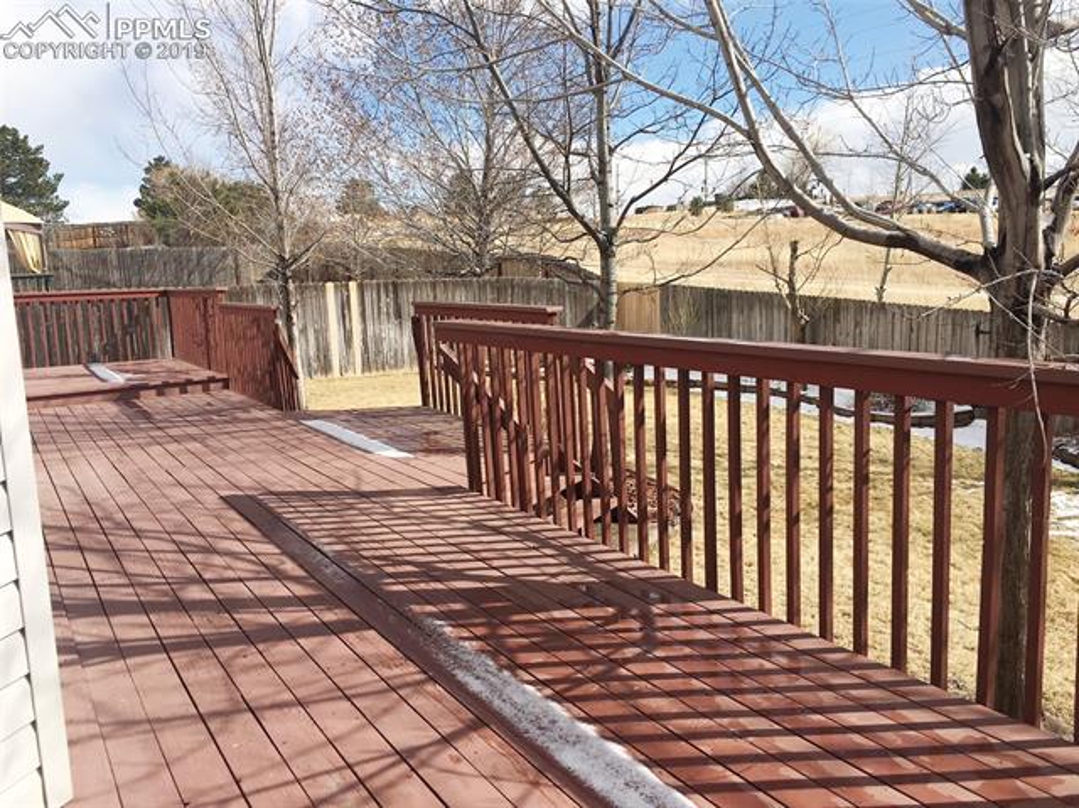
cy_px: 404
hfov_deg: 61.7
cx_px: 540
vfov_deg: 48.2
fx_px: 903
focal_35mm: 29
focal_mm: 4.15
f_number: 2.2
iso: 25
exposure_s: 1/1637
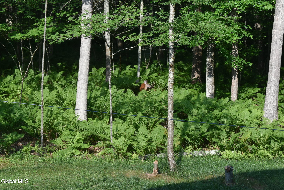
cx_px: 142
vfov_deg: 16.6
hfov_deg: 24.6
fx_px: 651
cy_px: 95
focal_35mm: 82
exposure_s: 1/250
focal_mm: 55
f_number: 8
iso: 360
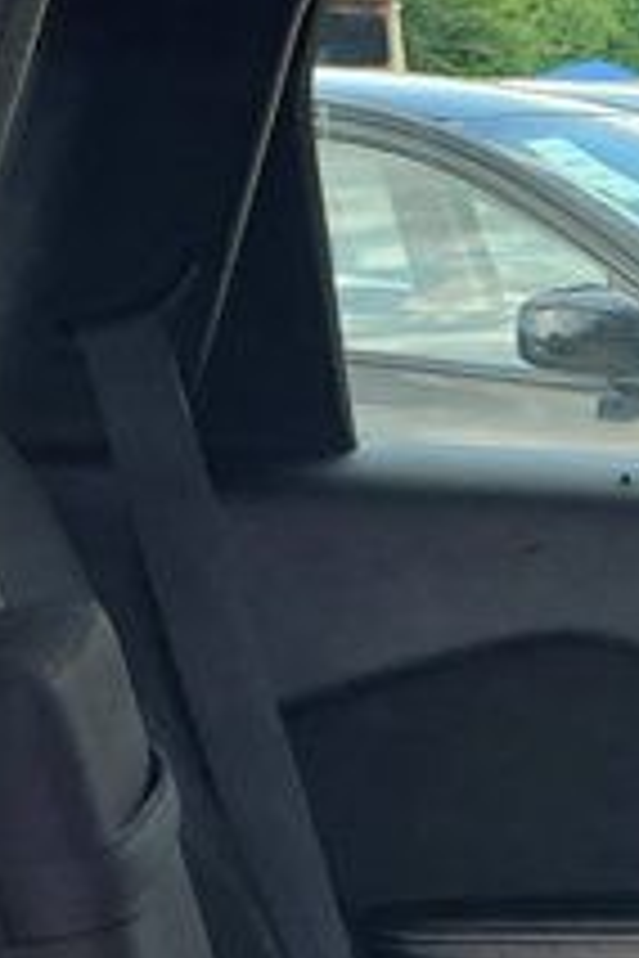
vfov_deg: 15.0
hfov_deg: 9.7
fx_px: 3461
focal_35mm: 130
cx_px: 1328
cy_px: 1255
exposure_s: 1/244
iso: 50
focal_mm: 4.3
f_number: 2.4
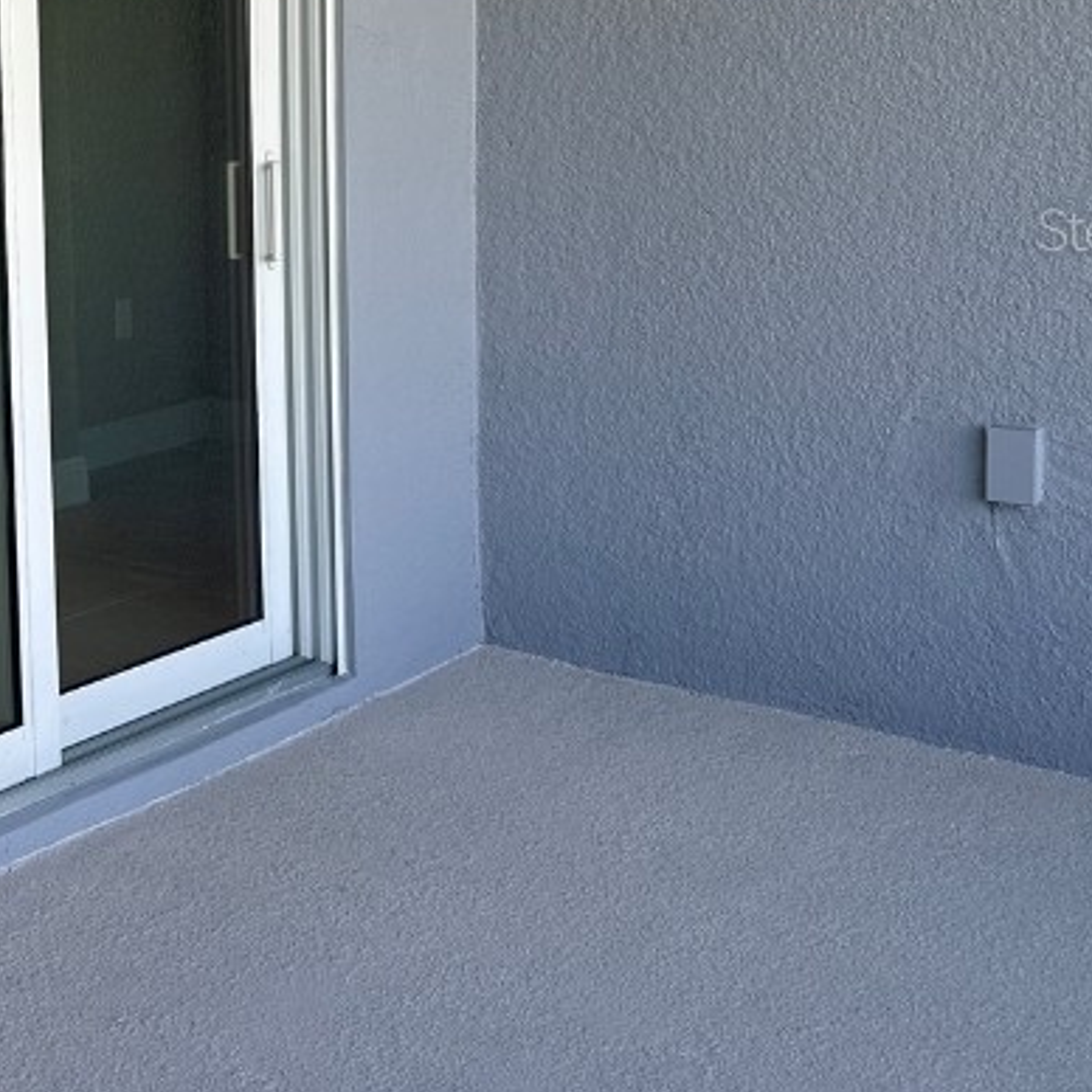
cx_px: -138
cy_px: 228
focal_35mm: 56
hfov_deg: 27.7
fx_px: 1999
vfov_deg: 29.9
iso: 80
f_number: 1.78
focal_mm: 6.86
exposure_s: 1/313
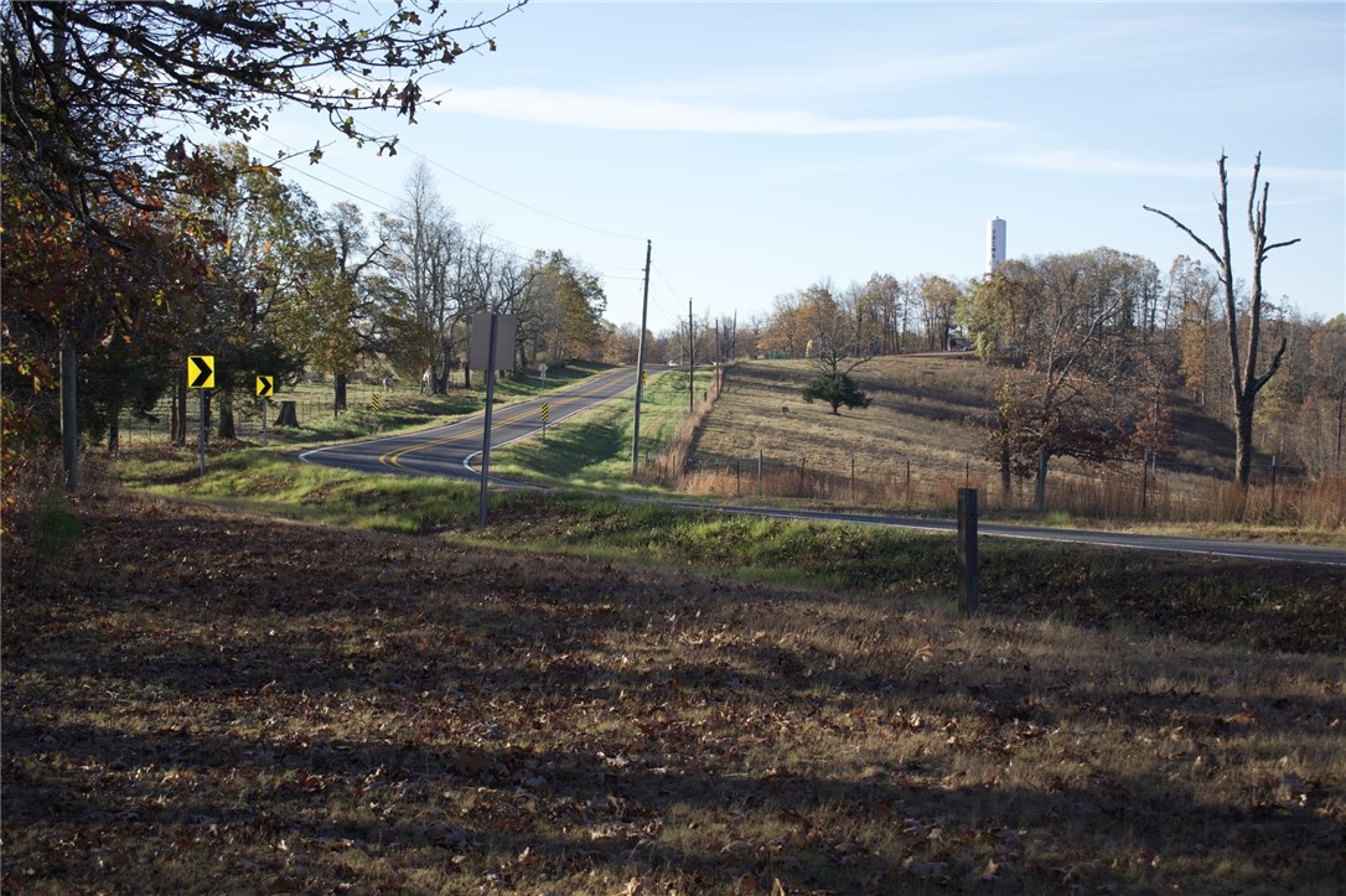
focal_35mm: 60
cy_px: 448
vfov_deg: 22.6
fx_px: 2242
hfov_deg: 33.4
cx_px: 673
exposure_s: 1/200
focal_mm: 40
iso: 100
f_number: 6.3
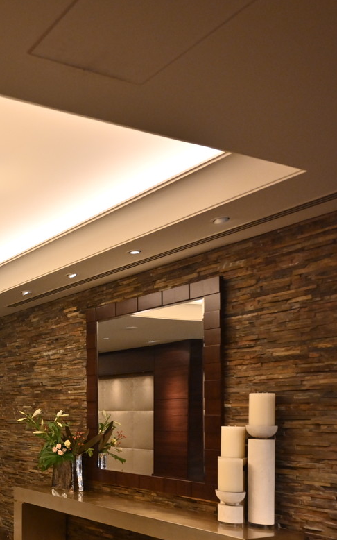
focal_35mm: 33
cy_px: 414
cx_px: -120
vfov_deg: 55.0
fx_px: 485
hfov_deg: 29.4
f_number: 2.8
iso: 800
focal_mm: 14
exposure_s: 1/50
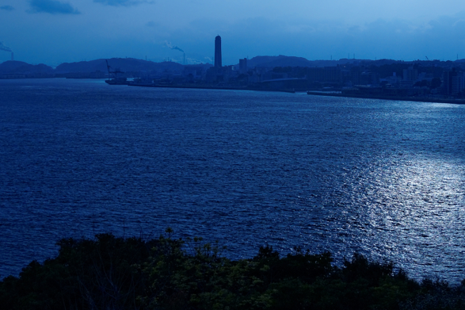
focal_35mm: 68
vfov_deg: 19.8
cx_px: 277
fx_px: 878
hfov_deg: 29.6
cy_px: 68
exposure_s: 1/500
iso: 200
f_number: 9
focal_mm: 26
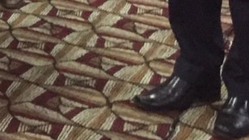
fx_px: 918
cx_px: -230
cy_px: -192
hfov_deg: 13.5
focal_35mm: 139
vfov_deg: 8.1
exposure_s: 1/17
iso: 320
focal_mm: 4.15
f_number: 2.2
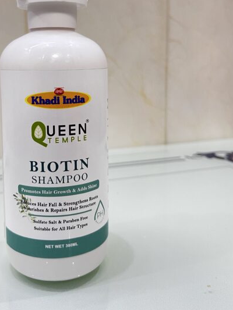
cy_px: 99
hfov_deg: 36.5
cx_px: 78
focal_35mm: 39
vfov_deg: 47.0
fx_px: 350
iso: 250
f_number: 1.6
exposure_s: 1/50
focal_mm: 5.1
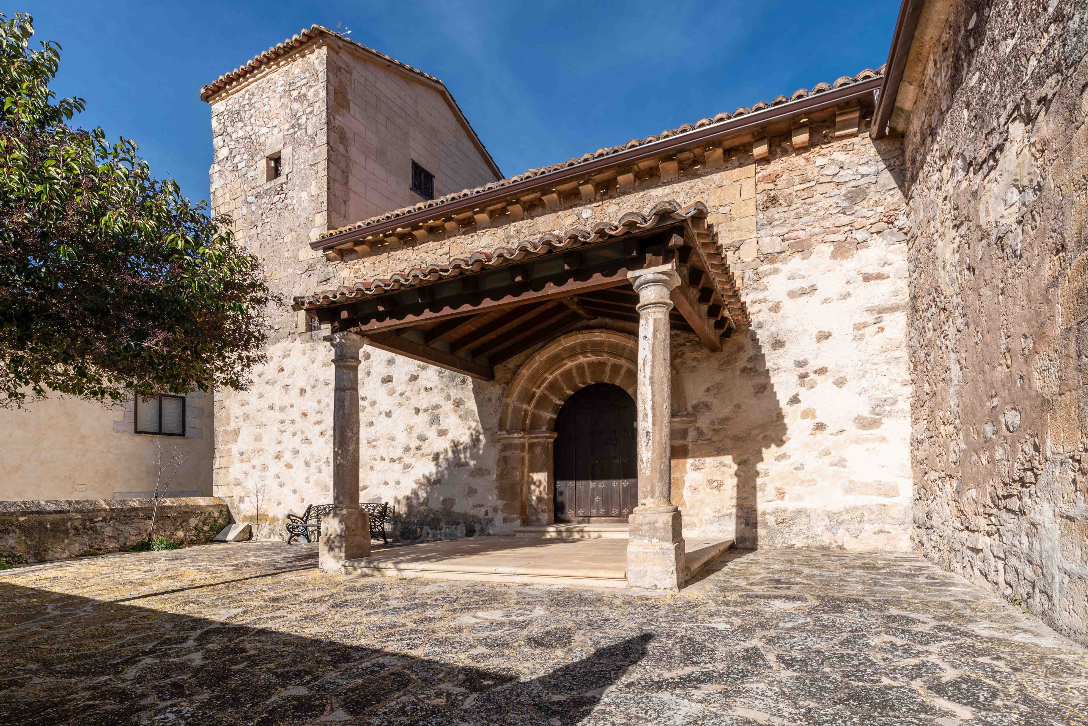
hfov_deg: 100.4
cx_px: 544
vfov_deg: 77.4
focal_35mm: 15
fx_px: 453
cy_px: 363
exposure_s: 1/640
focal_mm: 15
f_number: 8
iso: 250
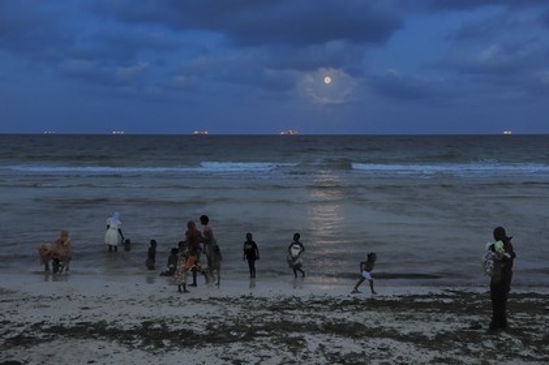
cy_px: 182
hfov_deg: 46.4
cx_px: 274
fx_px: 640
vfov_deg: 31.8
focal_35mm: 42
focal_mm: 42
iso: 3200
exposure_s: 1/40
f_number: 4
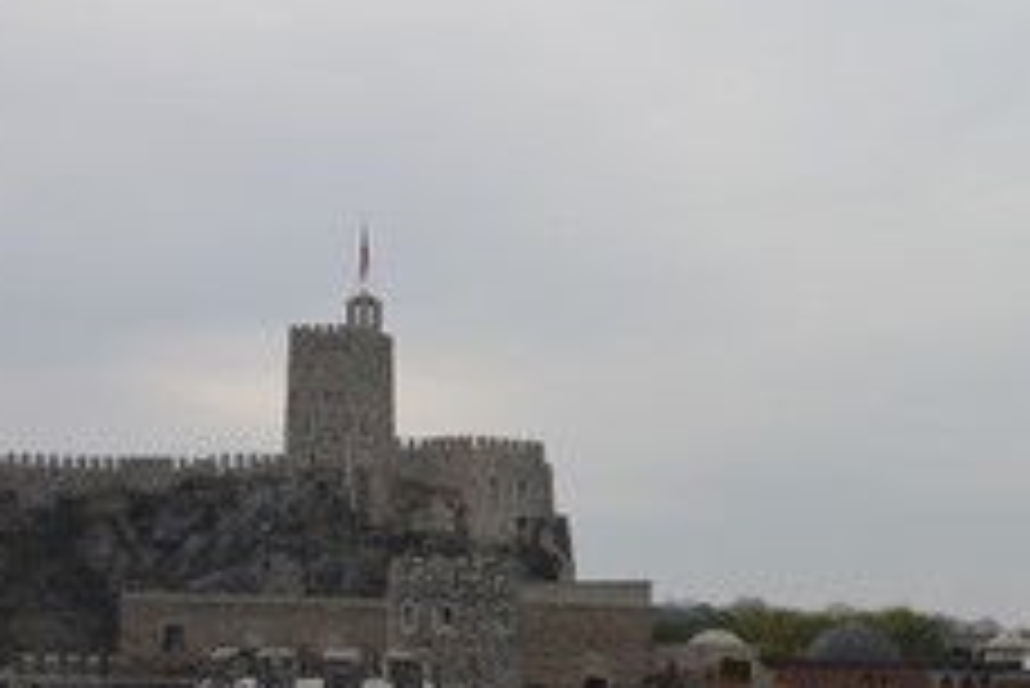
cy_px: 893
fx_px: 2262
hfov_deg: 22.9
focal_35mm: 79
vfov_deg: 16.4
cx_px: 1331
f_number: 7.1
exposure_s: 1/200
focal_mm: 18
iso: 100
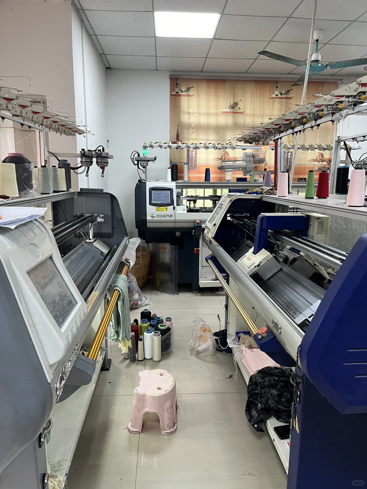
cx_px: 184
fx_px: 368
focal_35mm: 26
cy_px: 244
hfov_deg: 53.1
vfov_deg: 67.3
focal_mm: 5.1
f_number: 1.6
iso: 64
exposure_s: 1/50
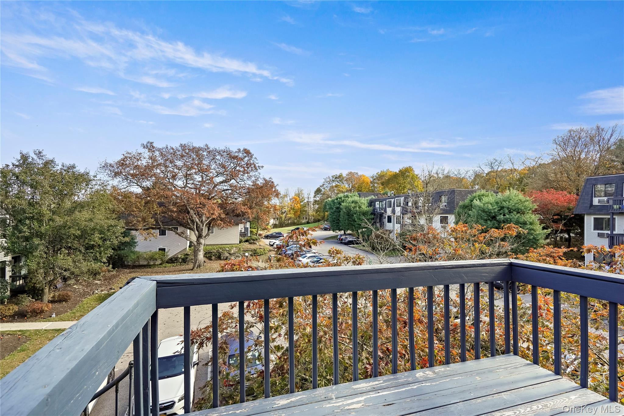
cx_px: 312
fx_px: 277
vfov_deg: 73.7
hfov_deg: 96.7
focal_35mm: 16
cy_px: 208
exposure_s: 1/50
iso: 250
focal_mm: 16
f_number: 7.1
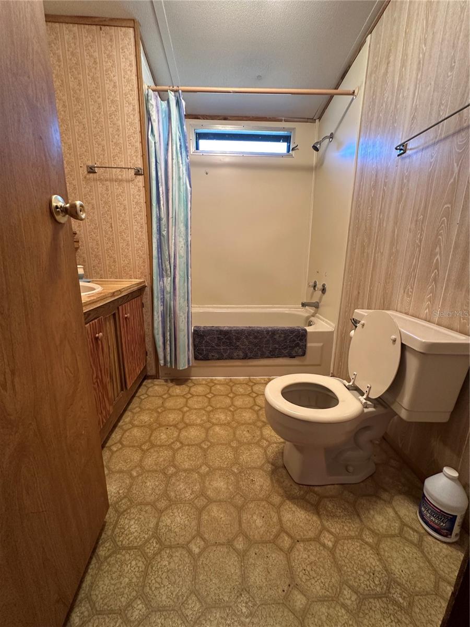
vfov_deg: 102.1
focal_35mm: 14
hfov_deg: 85.7
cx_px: 235
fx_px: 253
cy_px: 314
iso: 250
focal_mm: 2.22
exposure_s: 1/60
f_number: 2.2
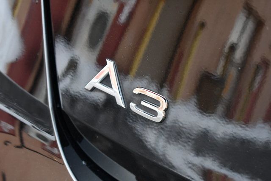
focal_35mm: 82
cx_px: 136
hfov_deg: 24.8
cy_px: 90
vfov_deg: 16.7
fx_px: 617
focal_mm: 55
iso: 800
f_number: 5.6
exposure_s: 1/160
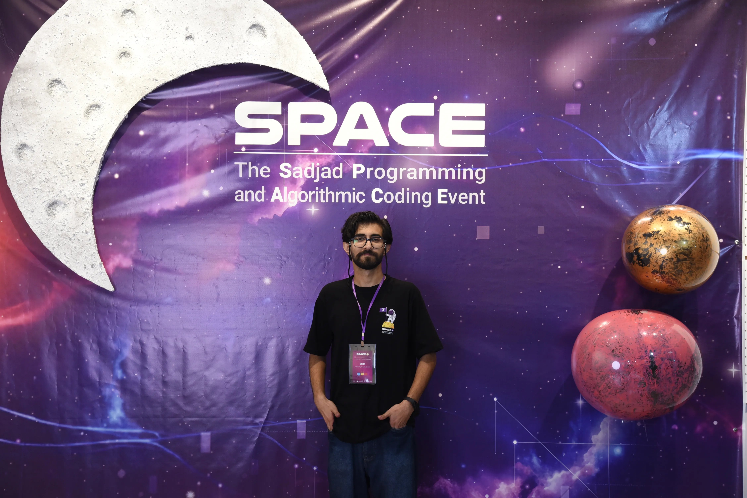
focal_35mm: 58
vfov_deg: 23.4
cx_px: 374
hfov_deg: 34.5
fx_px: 1203
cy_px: 249
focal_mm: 58
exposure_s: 1/100
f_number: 6.3
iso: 1250
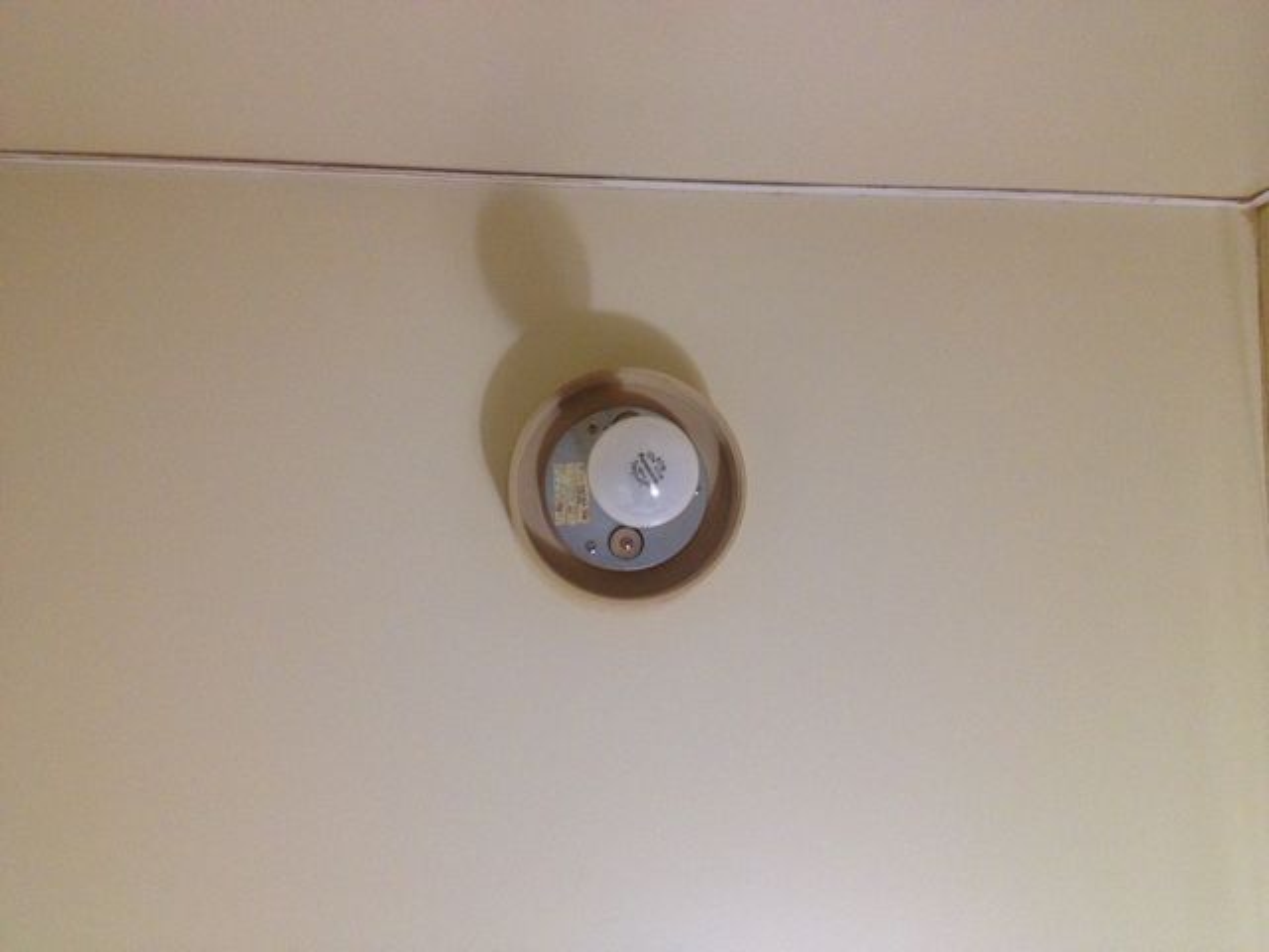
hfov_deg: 52.6
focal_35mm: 35
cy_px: 476
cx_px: 634
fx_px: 1283
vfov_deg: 40.7
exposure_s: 1/20
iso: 250
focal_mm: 4.28
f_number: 2.4
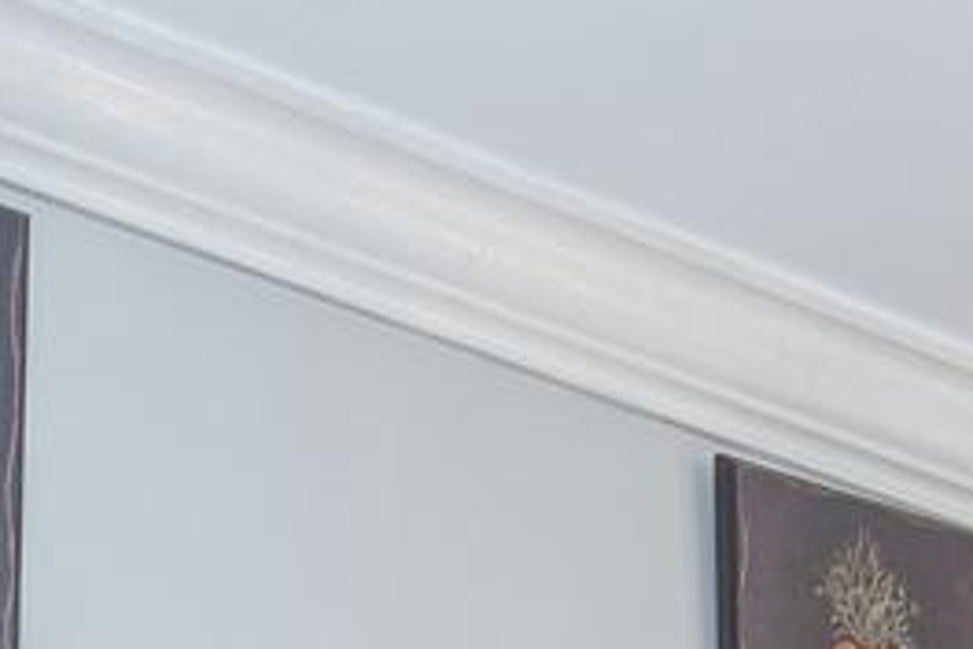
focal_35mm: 124
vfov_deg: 7.9
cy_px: 2439
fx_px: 3351
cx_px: 586
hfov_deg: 16.5
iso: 200
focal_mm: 16
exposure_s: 1/3
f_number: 9
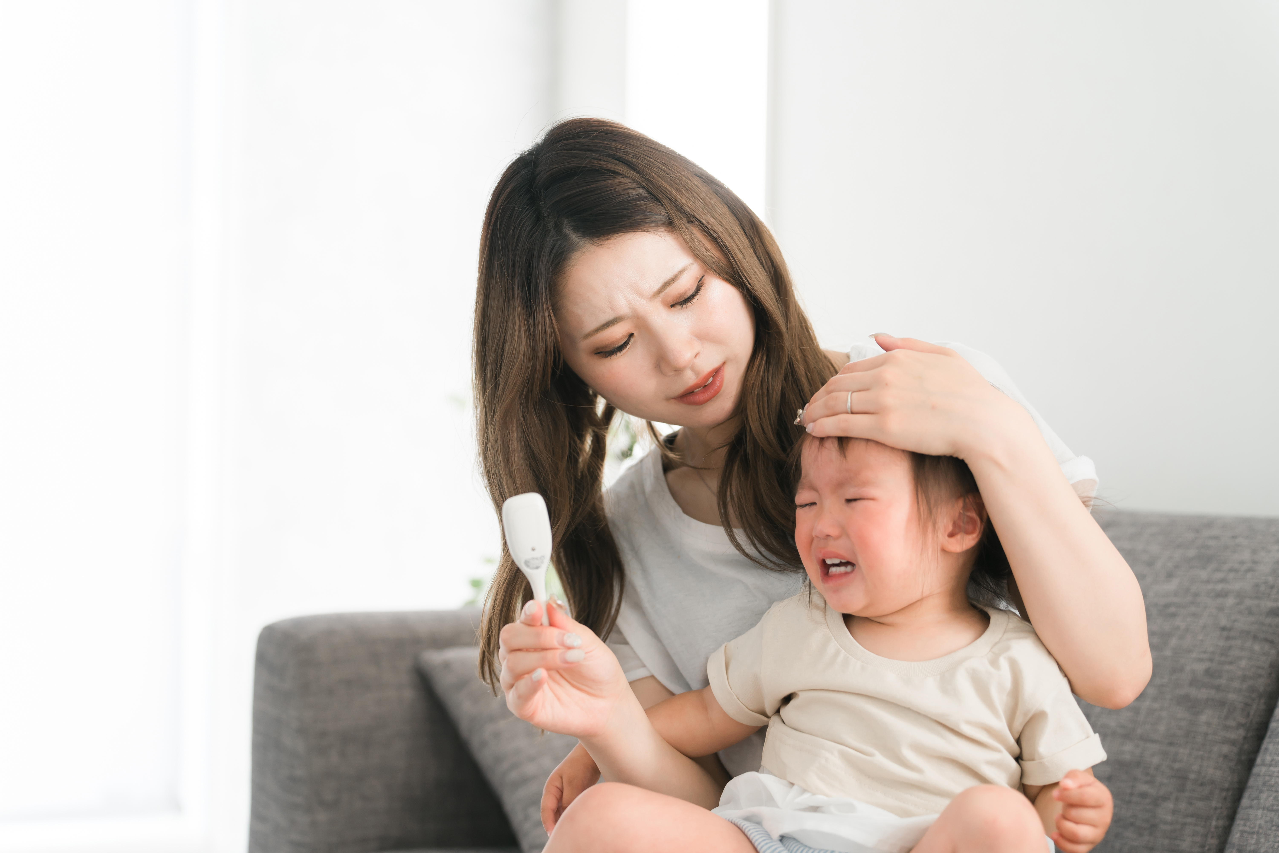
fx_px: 2451
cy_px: 426
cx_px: 640
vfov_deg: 19.7
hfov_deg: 29.2
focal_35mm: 69
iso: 200
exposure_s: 1/100
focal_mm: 69
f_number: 2.8
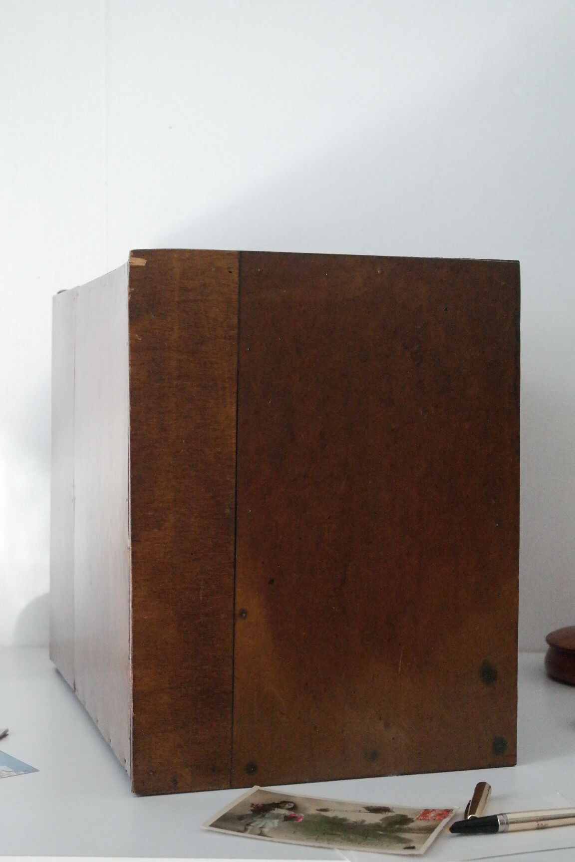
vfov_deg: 34.5
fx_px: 1389
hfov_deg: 23.4
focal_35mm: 58
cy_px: 431
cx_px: 288
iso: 6400
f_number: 5.6
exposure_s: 1/50
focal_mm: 38
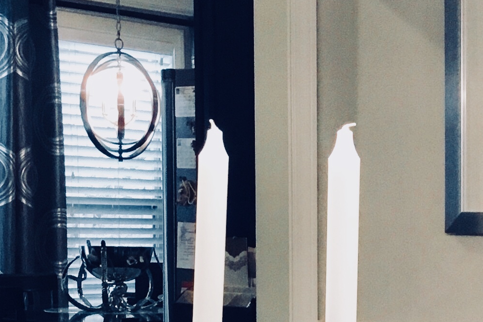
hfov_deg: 18.8
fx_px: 1409
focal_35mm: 105
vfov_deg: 12.8
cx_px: 518
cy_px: 347
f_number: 2.4
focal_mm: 3.3
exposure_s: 1/30
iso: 100
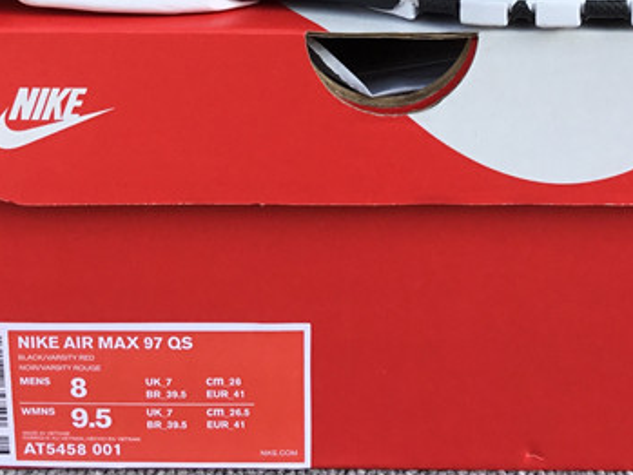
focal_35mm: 80
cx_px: 377
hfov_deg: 24.4
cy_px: -128
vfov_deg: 17.4
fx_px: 1463
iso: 25
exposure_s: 1/431
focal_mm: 3.3
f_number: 2.4
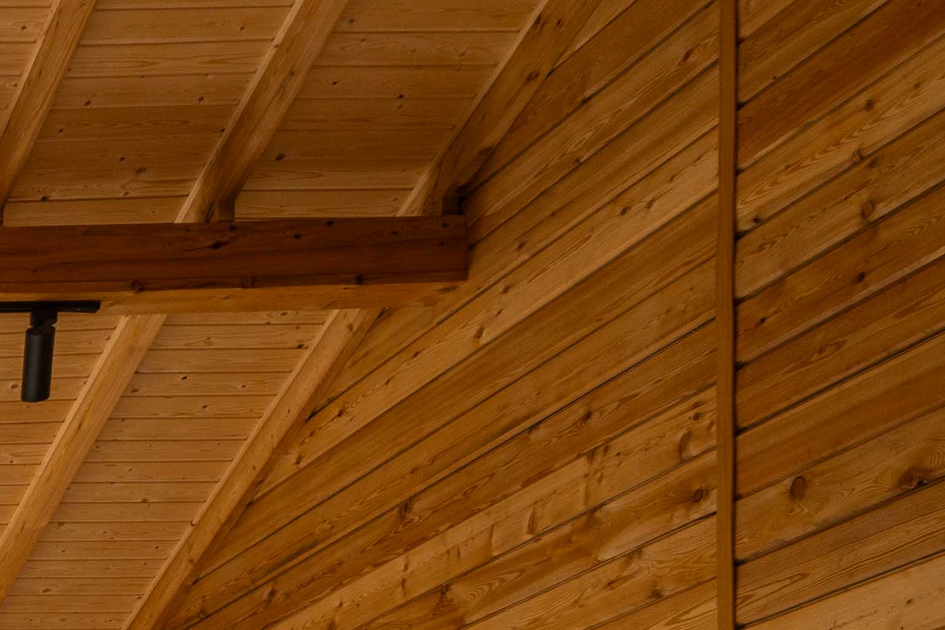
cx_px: -788
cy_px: 1211
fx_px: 1916
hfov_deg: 19.8
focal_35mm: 73
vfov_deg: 15.4
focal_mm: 16
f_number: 9
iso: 100
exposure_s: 1/80
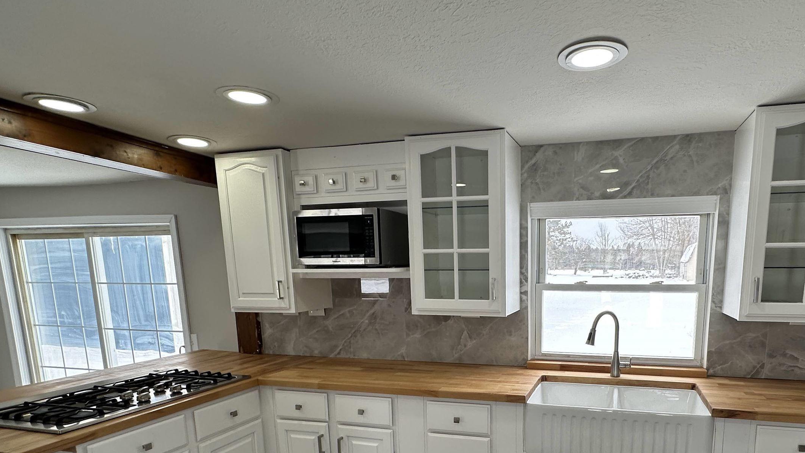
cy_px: 345
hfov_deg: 79.8
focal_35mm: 22
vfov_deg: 49.2
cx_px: 499
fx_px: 470
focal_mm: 2.22
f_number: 2.2
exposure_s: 1/188
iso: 40
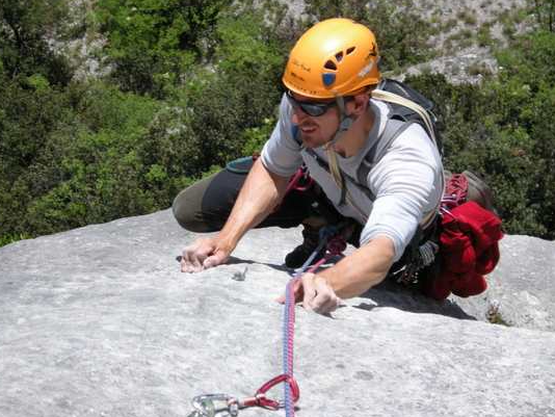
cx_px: 286
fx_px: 2133
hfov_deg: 14.8
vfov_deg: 11.2
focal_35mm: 133
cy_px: 189
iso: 64
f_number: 5.4
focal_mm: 23.7
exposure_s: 1/325
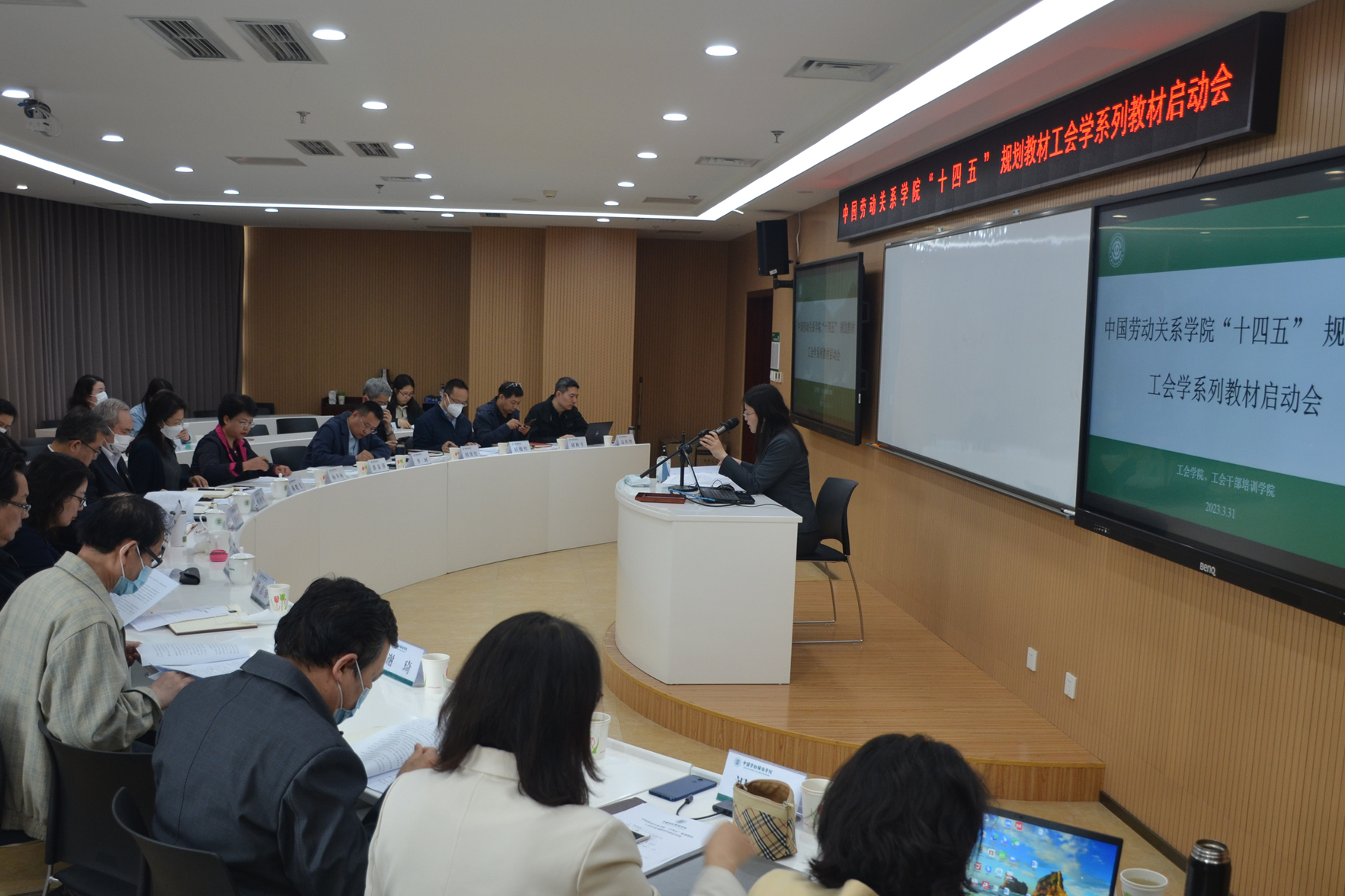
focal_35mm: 34
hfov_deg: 55.8
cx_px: 626
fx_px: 1270
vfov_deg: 38.8
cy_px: 486
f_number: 4
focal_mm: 20
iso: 400
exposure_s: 1/60
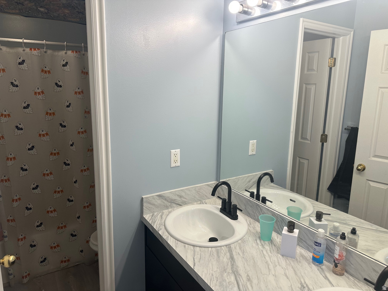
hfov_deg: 71.6
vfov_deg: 56.8
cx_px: 194
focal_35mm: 24
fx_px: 269
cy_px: 146
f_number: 1.78
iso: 64
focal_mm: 6.86
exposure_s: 1/165
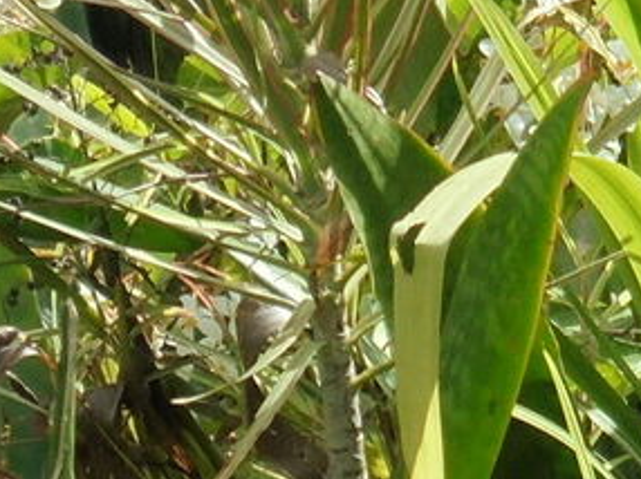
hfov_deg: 3.7
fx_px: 9732
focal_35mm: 526
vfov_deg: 2.8
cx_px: 1098
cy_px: 855
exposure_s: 1/400
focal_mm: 16.9
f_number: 4.7
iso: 100
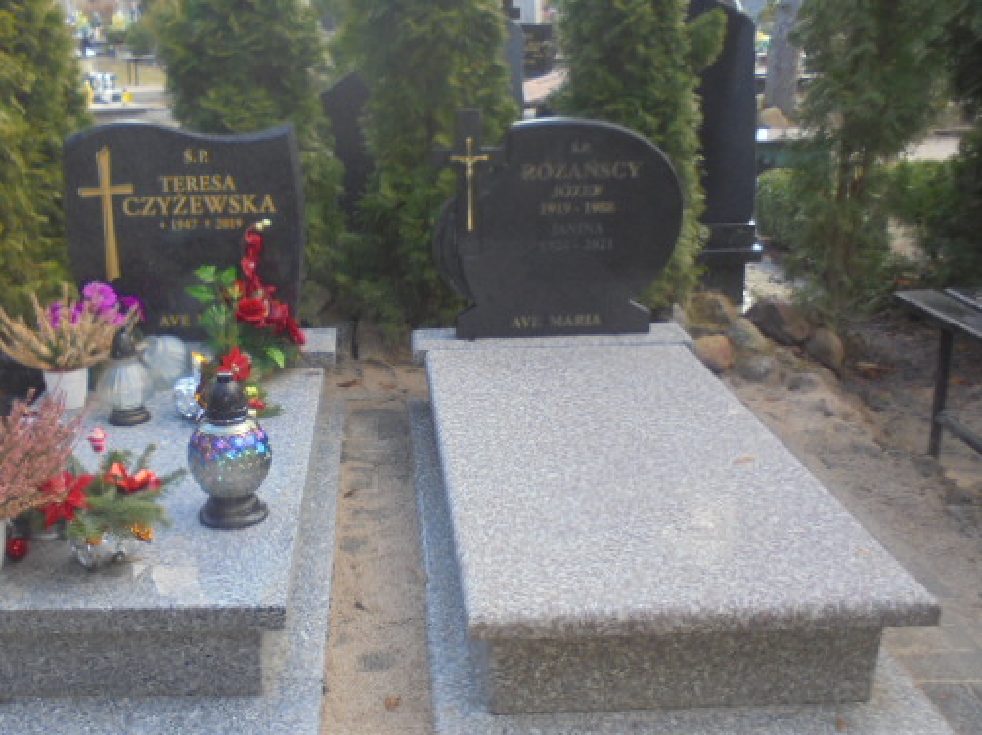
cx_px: 379
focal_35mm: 37
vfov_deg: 38.6
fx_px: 1049
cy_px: 416
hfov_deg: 49.8
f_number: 3.7
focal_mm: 5.3
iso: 100
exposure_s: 1/50
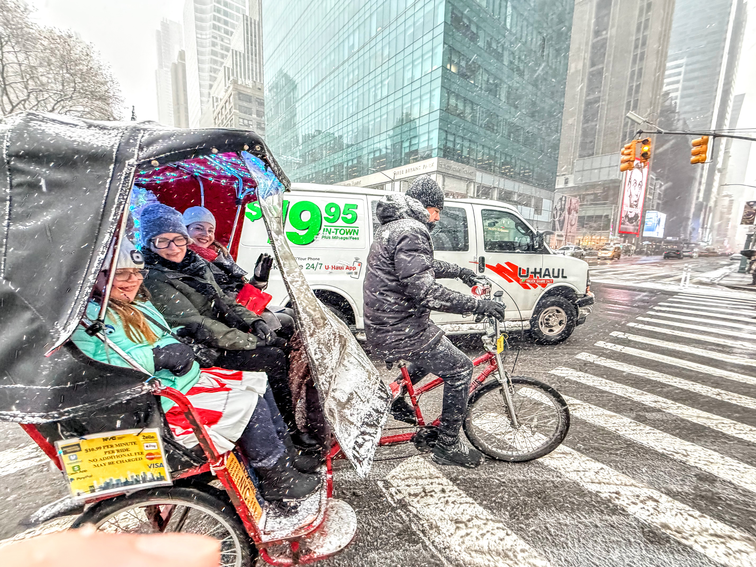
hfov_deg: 102.1
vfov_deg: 85.7
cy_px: 284
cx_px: 378
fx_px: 306
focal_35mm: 14
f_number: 2.2
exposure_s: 1/119
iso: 320
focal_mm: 2.22
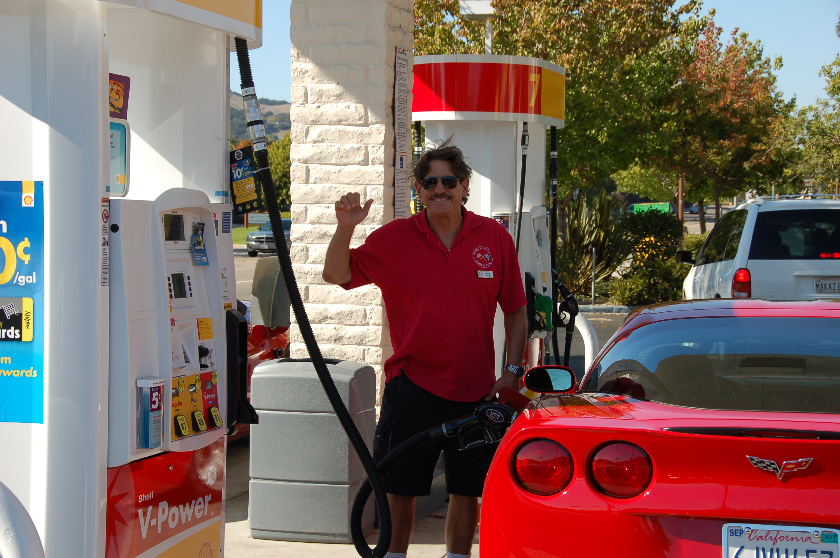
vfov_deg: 18.1
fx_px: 1748
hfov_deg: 27.0
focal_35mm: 75
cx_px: 420
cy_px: 279
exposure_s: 1/250
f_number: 8
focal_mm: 50
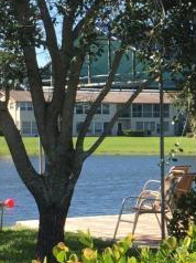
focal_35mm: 125
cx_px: 272
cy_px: 214
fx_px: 945
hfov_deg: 11.5
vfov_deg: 15.7
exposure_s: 1/964
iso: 32
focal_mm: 4.15
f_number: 2.2
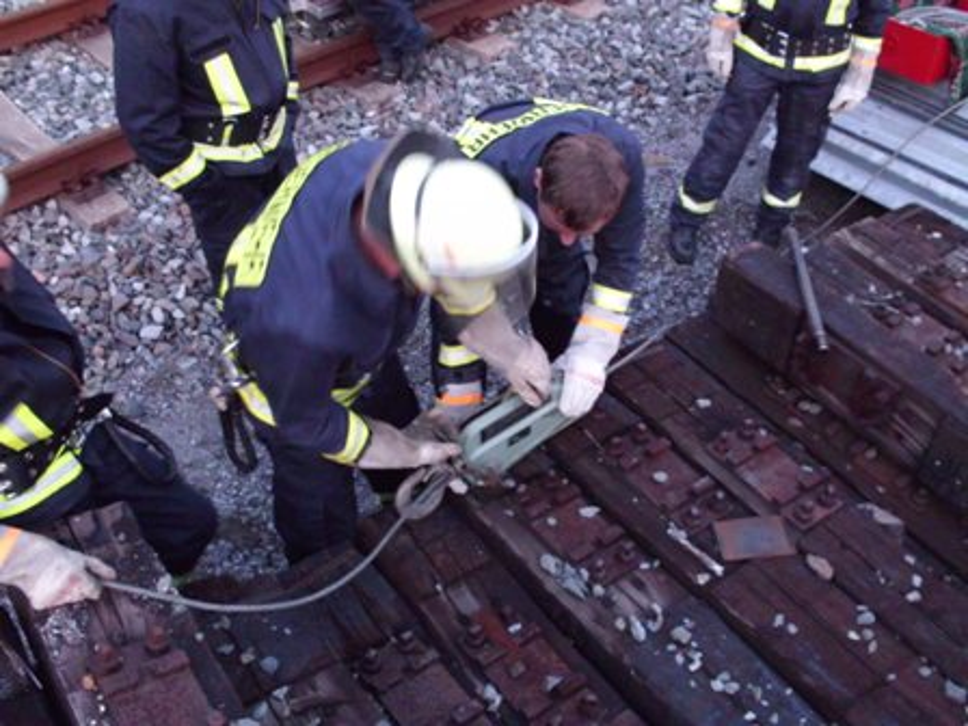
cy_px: 363
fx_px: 1007
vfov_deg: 39.7
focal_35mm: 36
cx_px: 484
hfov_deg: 51.4
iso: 400
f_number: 2.9
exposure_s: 1/8
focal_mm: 6.3
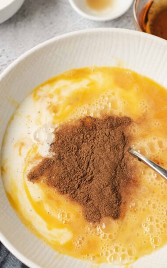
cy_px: 162
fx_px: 459
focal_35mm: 63
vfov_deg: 32.4
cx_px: 85
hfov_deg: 20.6
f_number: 4.5
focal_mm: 50
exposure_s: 1/50
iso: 400
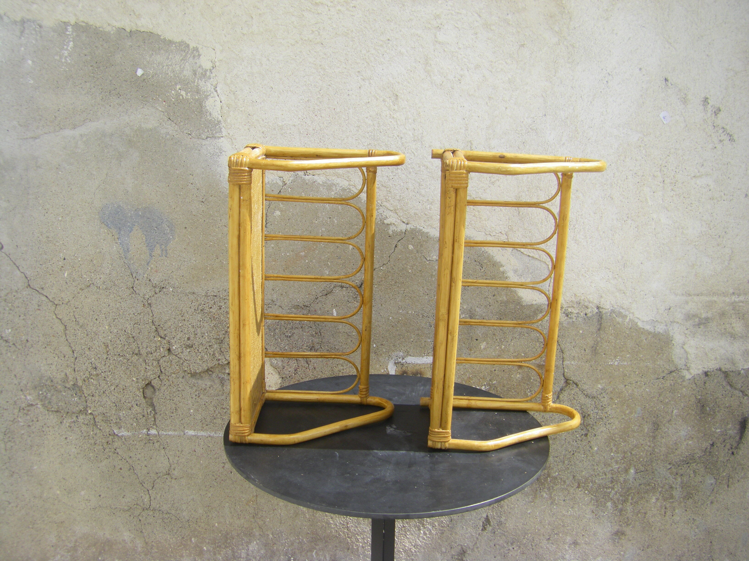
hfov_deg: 49.0
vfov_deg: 37.7
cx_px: 374
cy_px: 280
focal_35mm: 38
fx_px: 822
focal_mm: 6.3
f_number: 7
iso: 64
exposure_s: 1/125
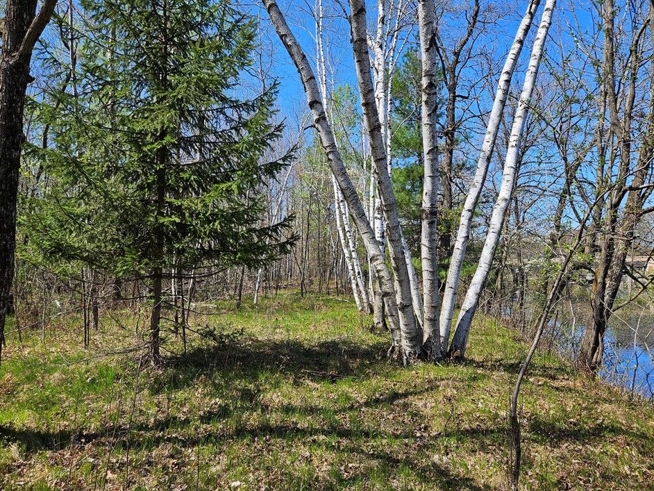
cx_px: 317
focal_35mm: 25
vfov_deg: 54.9
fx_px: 472
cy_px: 240
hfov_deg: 69.4
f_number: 1.8
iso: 32
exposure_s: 1/1533
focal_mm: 5.4
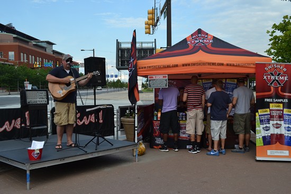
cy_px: 97
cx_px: 146
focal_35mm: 36
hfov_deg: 53.1
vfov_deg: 36.9
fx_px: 291
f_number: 5.6
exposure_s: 1/125
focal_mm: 24
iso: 125
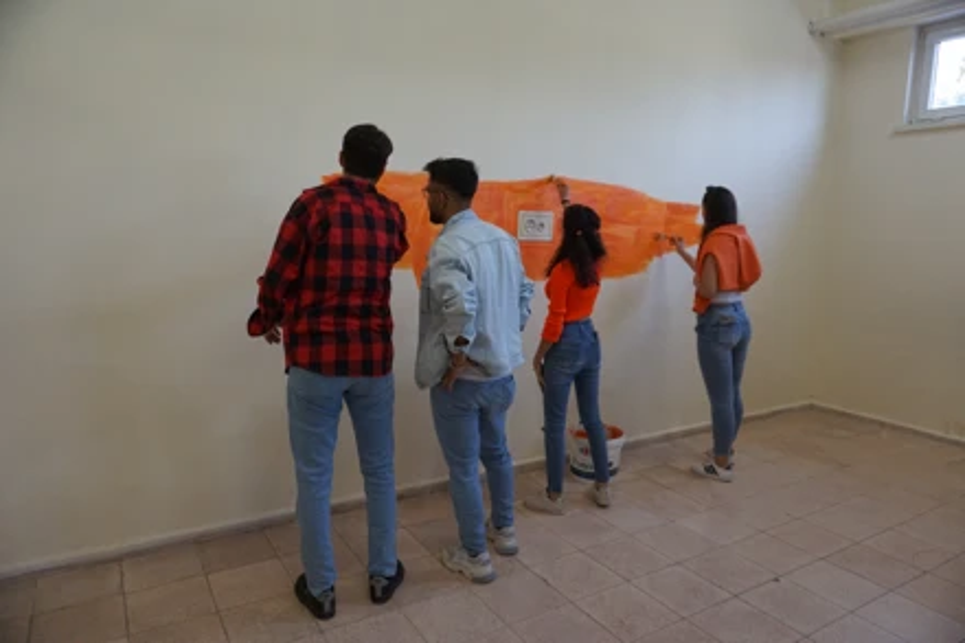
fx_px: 643
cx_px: 482
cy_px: 322
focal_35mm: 24
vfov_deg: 53.1
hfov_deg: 73.8
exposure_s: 1/160
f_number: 3.5
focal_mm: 16
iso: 800
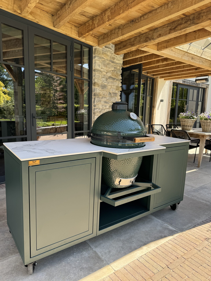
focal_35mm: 24
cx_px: 106
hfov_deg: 56.8
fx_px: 195
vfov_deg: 71.6
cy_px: 140
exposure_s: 1/491
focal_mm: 6.76
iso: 80
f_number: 1.78
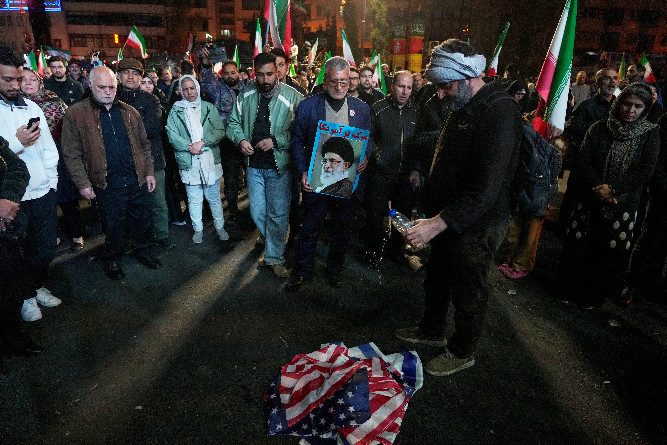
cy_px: 222
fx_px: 445
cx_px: 334
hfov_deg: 73.7
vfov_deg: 53.1
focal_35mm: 24
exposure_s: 1/125
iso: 4000
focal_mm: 24
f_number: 4
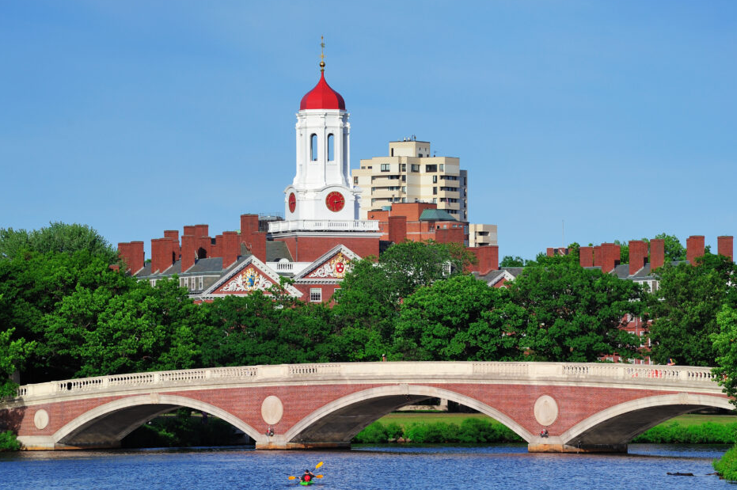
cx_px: 366
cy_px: 251
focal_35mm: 231
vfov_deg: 5.9
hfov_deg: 8.9
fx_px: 4725
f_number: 8
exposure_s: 1/750
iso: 200
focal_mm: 210
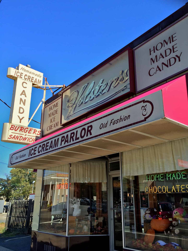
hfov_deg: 48.2
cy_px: 126
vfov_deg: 61.7
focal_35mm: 29
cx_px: 94
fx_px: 210
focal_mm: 4.15
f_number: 2.2
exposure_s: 1/892
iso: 32
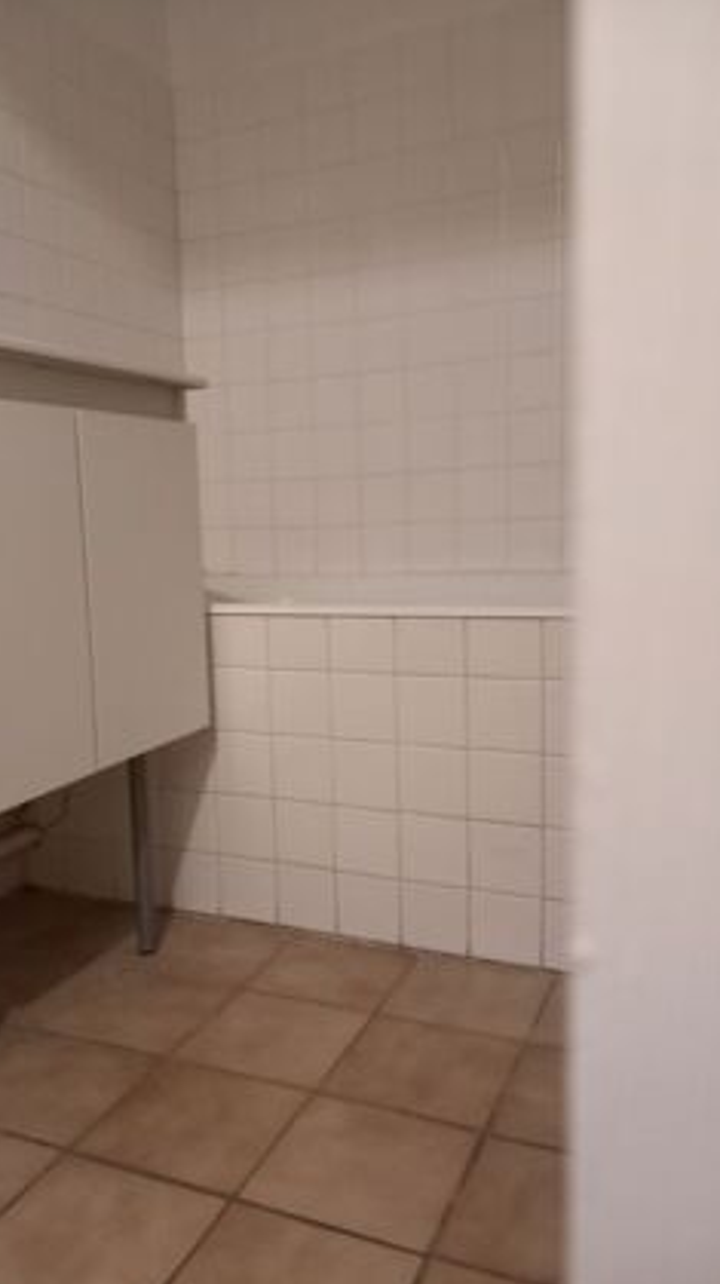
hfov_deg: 38.6
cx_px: 270
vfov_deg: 64.3
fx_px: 1020
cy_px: 648
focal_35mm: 30
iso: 500
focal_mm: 4
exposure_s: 1/20
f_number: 1.8
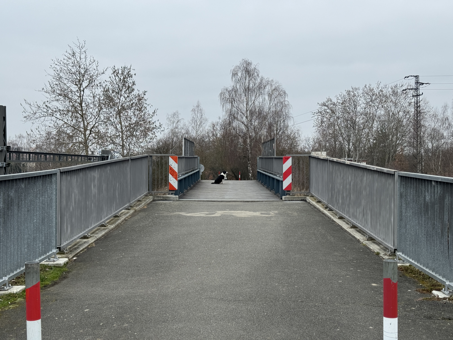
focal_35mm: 48
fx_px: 628
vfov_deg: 30.3
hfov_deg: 39.7
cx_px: 226
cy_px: 170
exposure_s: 1/900
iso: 64
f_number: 1.78
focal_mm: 6.86
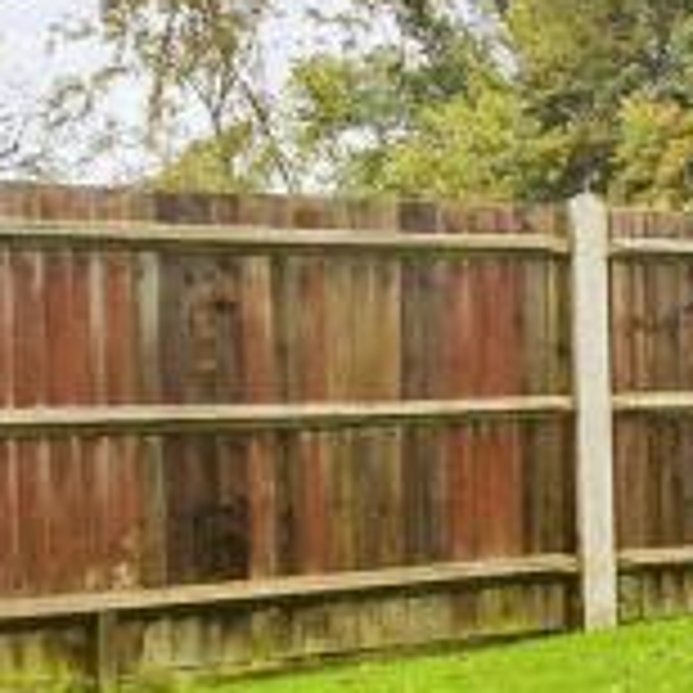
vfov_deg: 20.4
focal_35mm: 85
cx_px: 1908
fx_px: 1925
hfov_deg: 12.5
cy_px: 398
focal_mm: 10
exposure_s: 1/100
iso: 160
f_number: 8
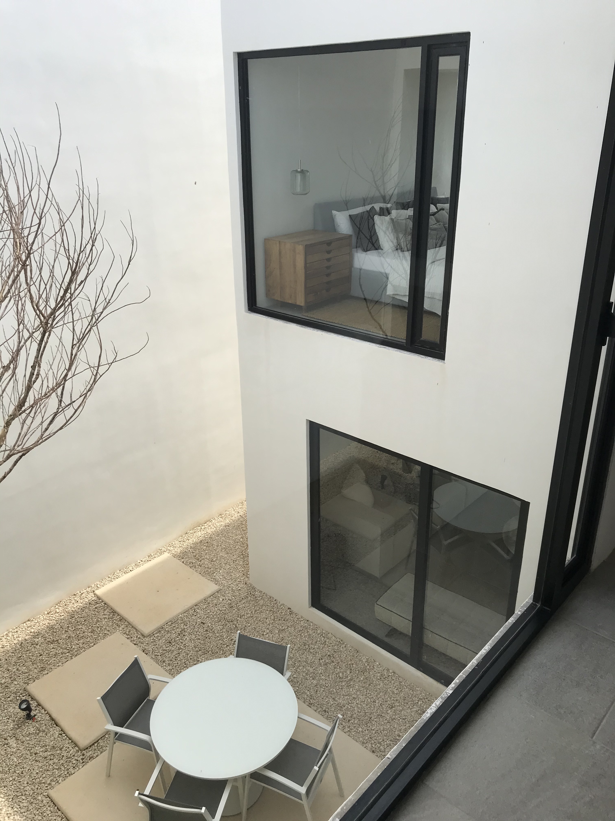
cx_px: 308
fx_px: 663
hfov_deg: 49.7
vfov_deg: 63.4
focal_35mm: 28
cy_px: 410
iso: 20
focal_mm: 3.99
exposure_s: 1/1597
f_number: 1.8
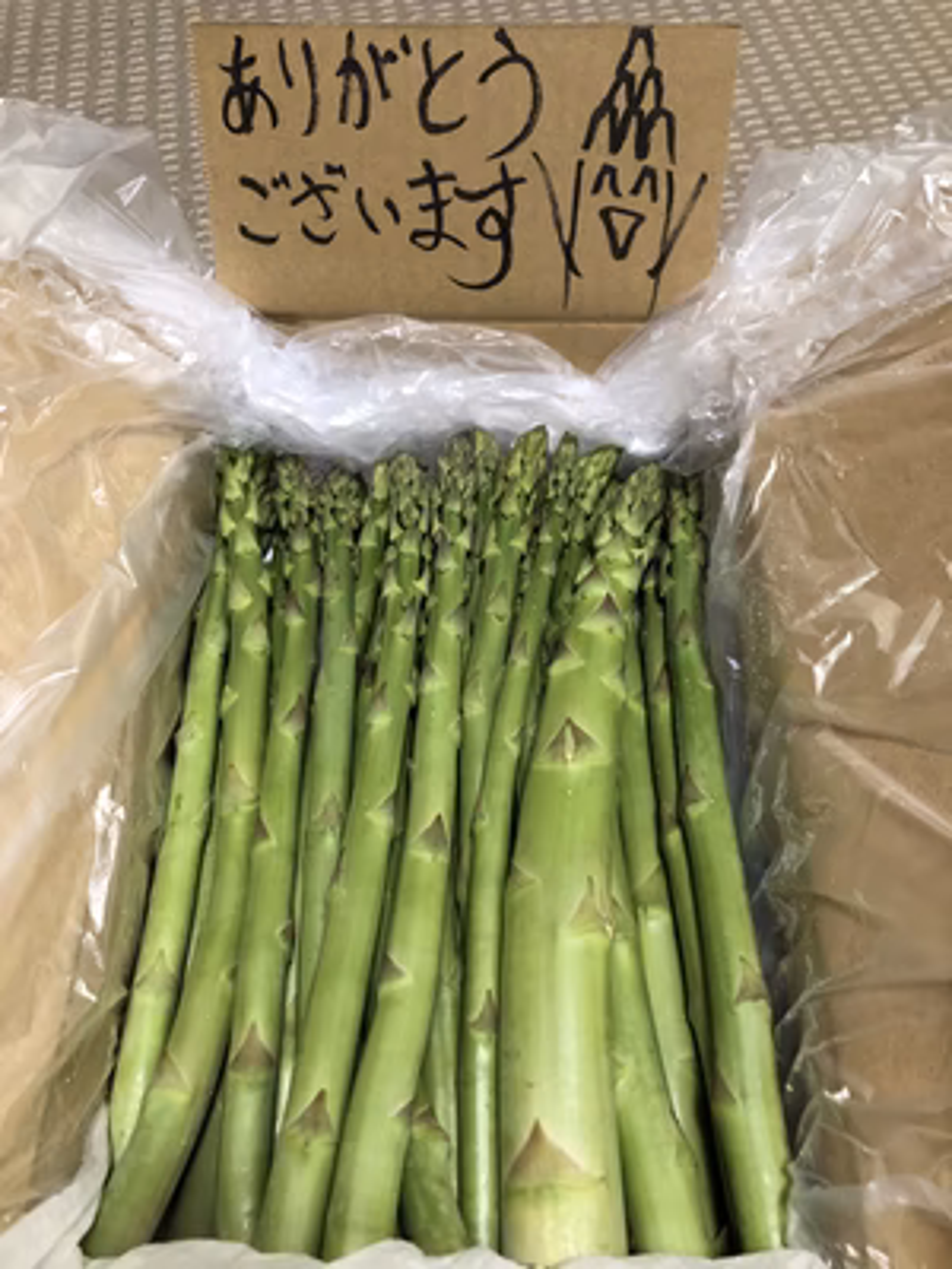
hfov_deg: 49.7
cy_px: 634
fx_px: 1027
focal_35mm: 28
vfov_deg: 63.4
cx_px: 476
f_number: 1.8
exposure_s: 1/16
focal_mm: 3.99
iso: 100
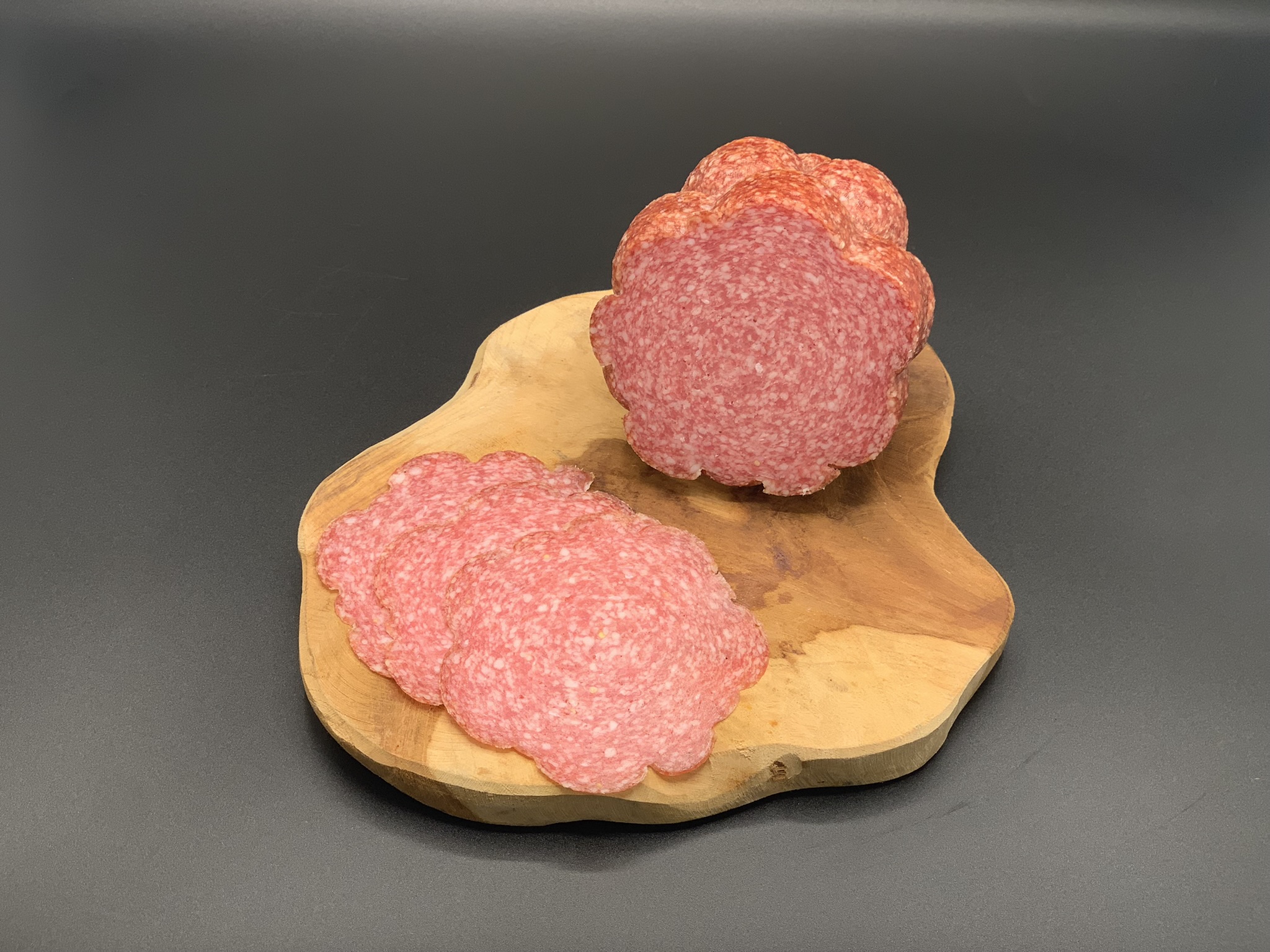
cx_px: 635
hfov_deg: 36.8
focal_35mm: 52
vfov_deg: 28.0
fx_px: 1908
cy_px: 476
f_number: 2.4
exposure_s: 1/122
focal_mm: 6
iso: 32
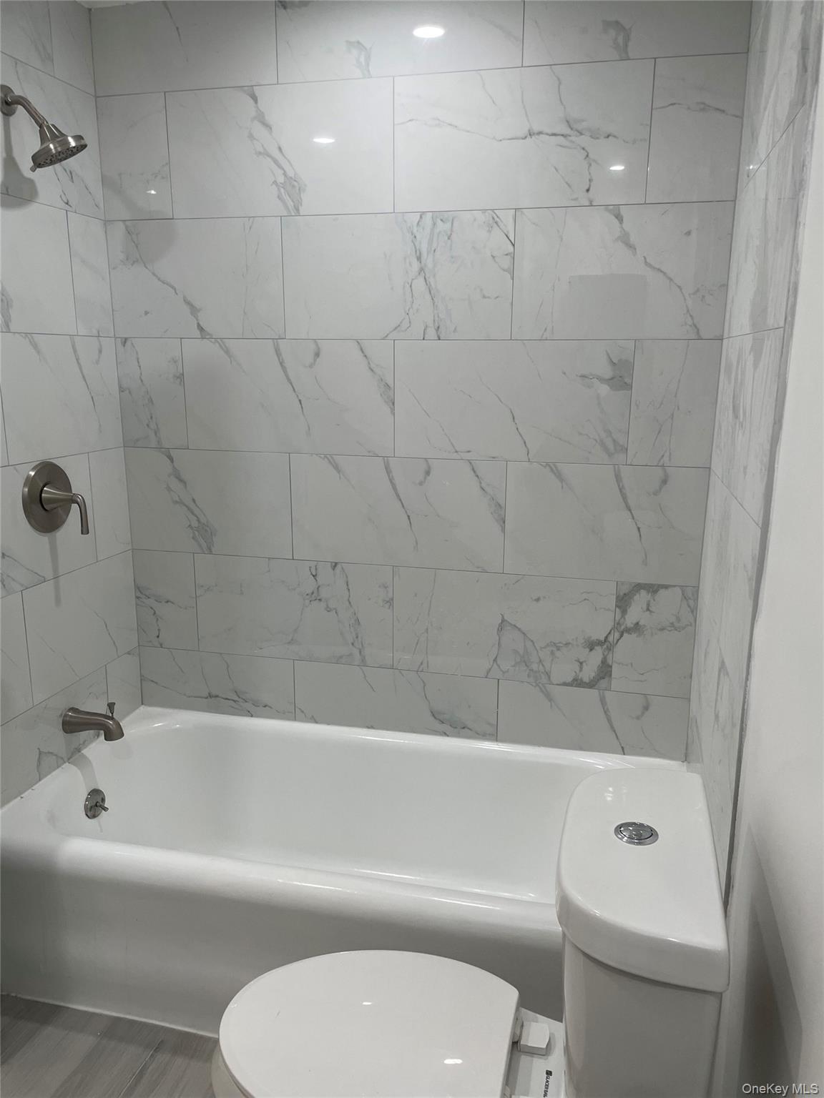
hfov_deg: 53.1
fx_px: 825
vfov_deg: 67.3
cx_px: 412
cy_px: 549
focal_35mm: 26
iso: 80
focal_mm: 4.2
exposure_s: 1/120
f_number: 1.6
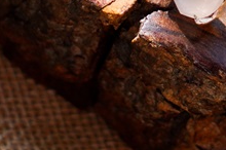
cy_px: -4
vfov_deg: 6.6
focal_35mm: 207
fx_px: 1298
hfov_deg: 9.9
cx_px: 233
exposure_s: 1/500
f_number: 7.1
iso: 320
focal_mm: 70
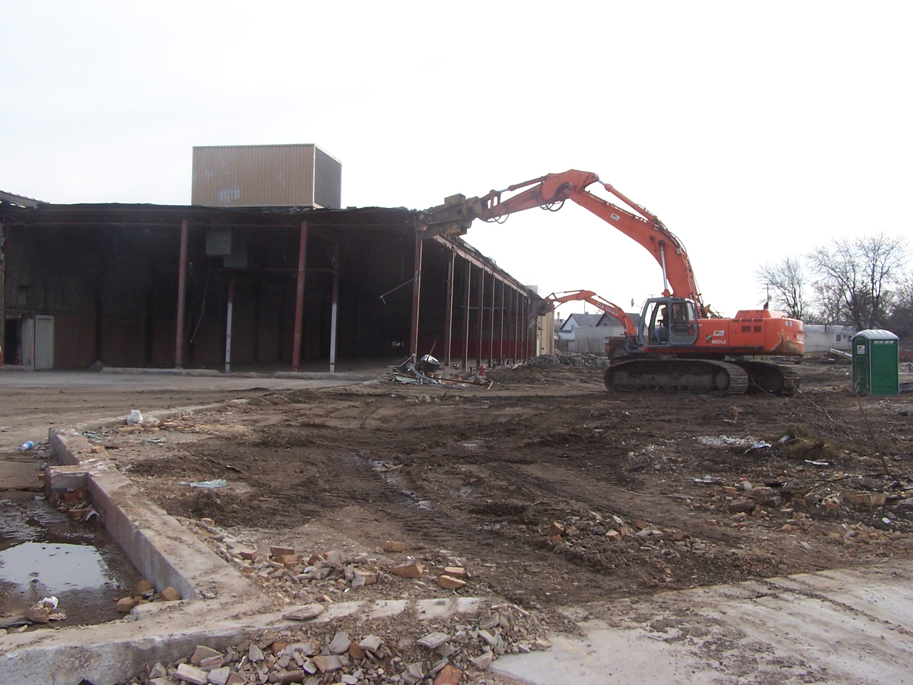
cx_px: 456
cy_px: 342
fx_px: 1002
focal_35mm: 38
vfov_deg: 37.7
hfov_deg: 49.0
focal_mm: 6.3
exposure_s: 1/350
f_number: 4
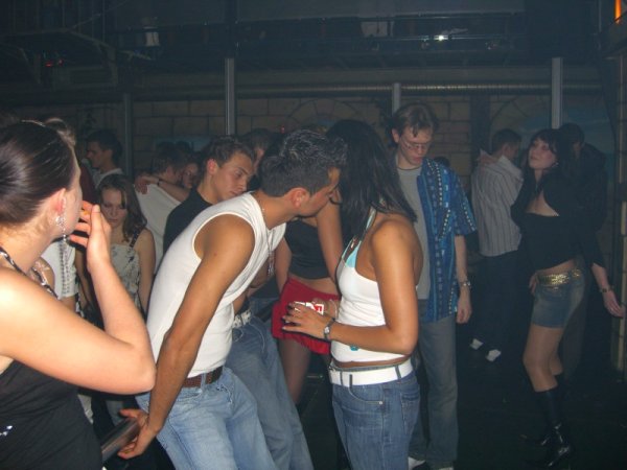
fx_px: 688
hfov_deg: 49.0
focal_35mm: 38
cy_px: 235
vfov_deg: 37.7
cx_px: 314
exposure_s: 1/60
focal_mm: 7.9
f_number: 2.8
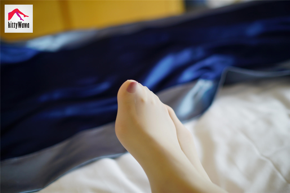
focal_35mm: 50
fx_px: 403
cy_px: 96
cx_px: 145
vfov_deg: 27.0
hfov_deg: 39.6
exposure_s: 1/60
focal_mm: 50
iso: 160
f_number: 2
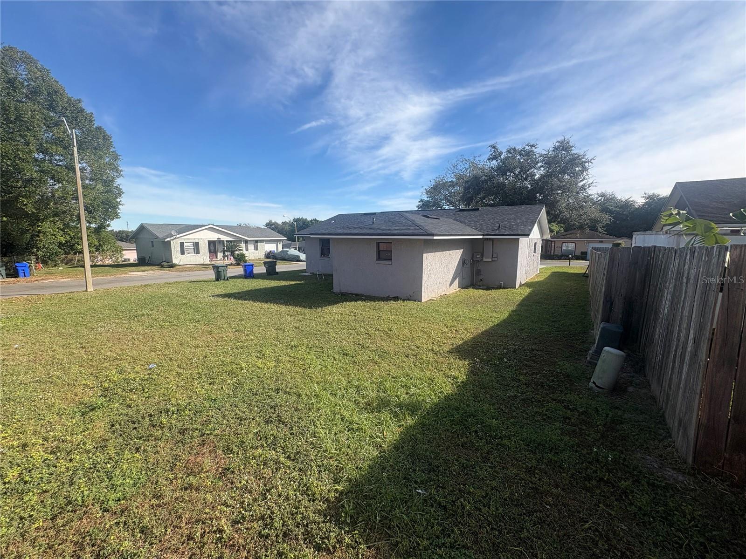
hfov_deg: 102.1
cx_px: 373
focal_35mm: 14
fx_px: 302
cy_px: 280
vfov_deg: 85.7
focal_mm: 2.22
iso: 50
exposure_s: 1/1063
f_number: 2.2
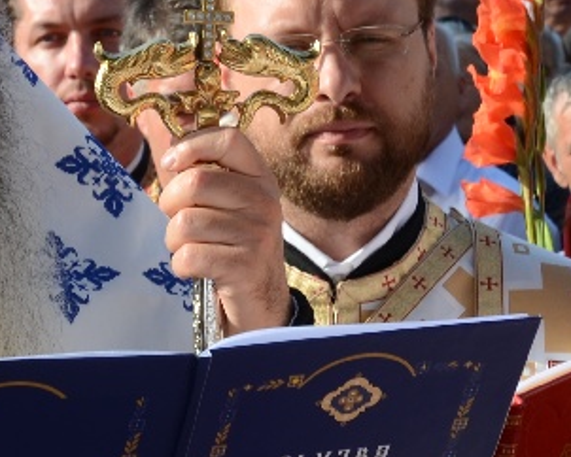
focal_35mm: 235
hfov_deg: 8.2
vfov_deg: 6.6
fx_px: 3974
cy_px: 266
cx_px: 170
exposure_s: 1/100
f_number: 9
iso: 100
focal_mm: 42
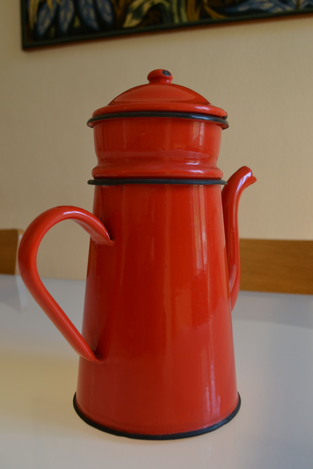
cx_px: 156
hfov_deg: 36.9
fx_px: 469
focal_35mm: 36
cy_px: 234
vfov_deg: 53.1
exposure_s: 1/125
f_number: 5.6
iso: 360
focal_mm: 24
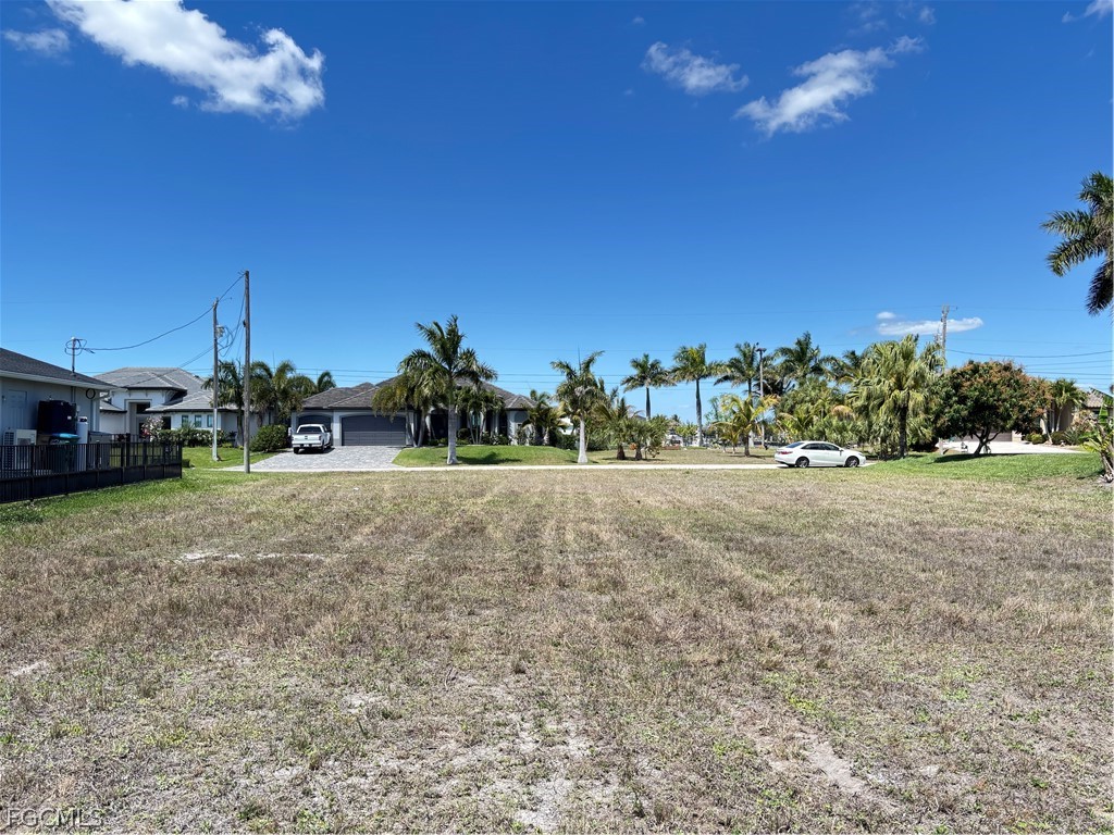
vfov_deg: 53.1
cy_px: 418
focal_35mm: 26
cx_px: 557
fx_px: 837
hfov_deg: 67.3
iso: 50
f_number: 1.6
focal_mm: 5.96
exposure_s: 1/1126
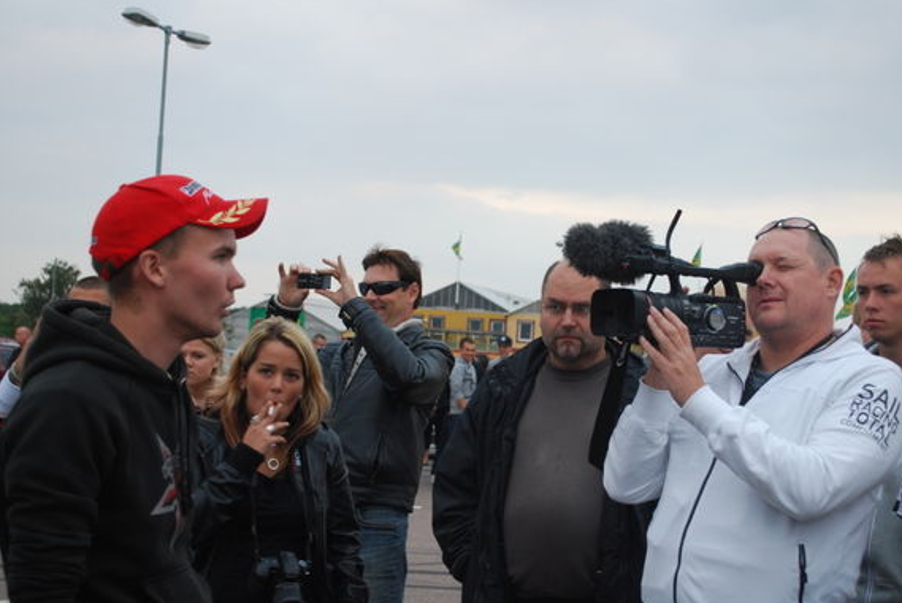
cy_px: 303
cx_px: 504
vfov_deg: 25.1
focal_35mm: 54
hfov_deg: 36.8
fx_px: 1354
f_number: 5
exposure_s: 1/30
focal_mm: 32
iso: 280
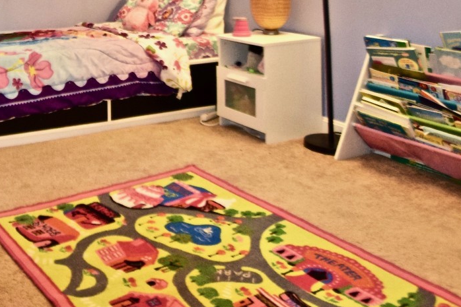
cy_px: -58
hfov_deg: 42.1
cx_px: 77
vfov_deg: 27.1
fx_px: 563
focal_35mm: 44
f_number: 4
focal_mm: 10
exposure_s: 1/60
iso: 800
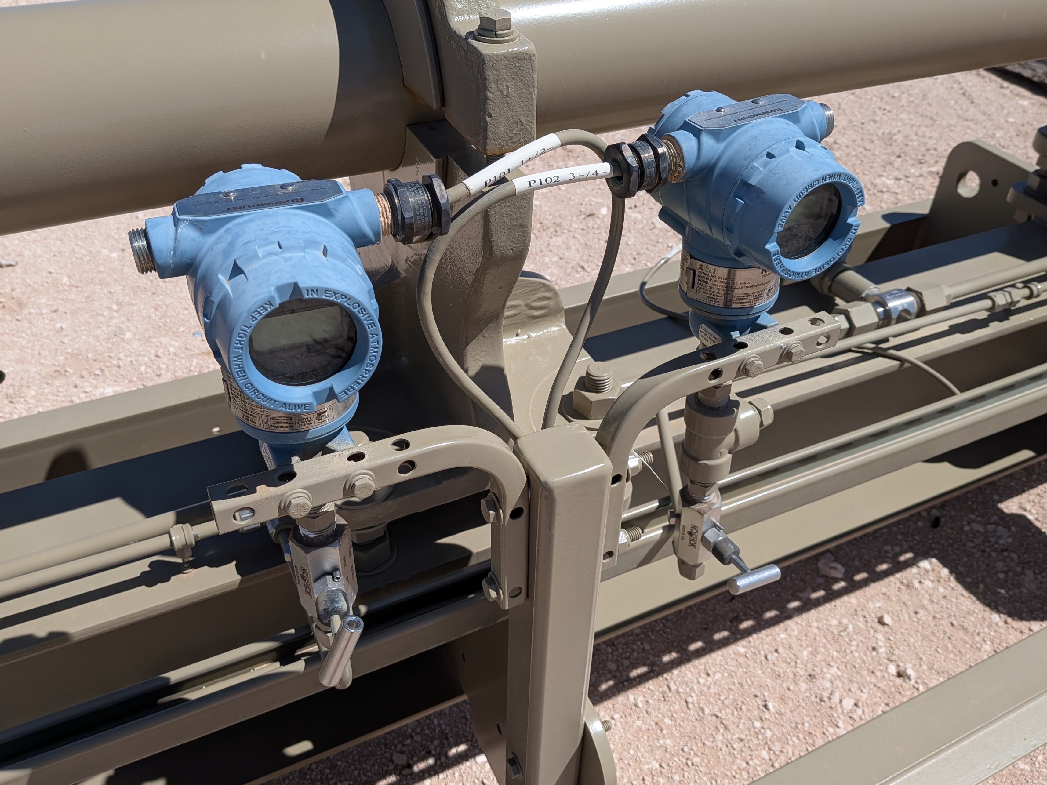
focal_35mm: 28
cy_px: 377
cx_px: 560
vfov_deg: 49.7
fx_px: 847
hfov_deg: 63.4
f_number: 1.7
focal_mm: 4.53
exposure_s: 1/2066
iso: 29
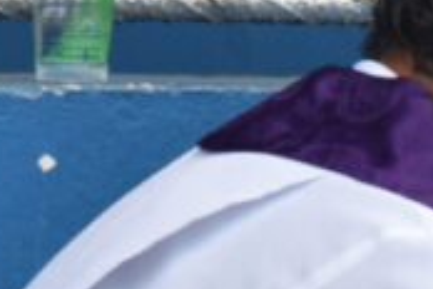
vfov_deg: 2.2
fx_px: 7445
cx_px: 640
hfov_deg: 3.3
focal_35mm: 619
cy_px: 395
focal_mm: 105
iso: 400
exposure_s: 1/125
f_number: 7.1
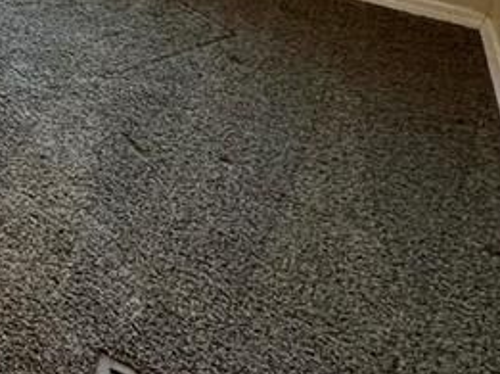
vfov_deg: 21.6
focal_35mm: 55
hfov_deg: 25.5
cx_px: -266
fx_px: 793
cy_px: -204
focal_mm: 2.22
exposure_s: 1/60
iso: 250
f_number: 2.2
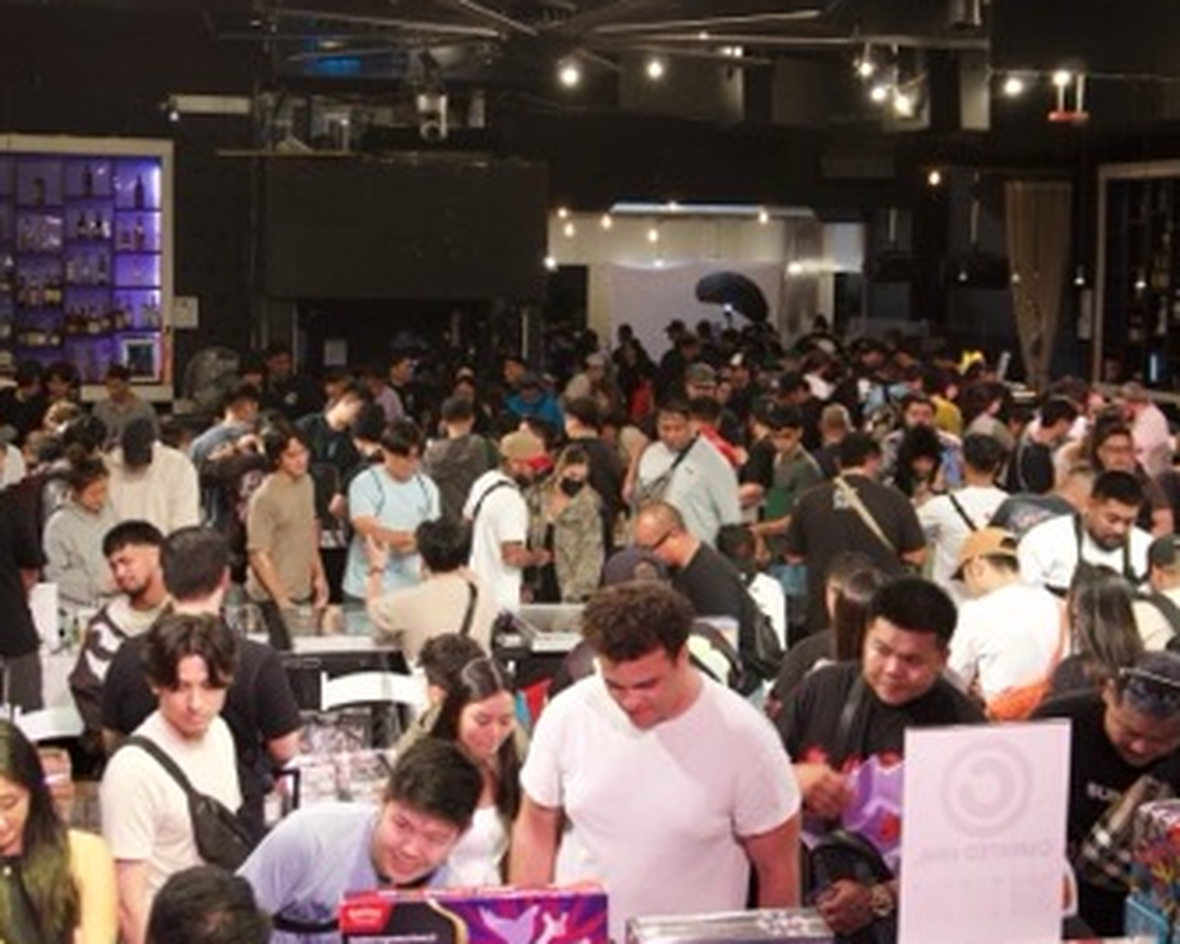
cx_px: 586
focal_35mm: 54
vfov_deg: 28.1
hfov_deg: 34.8
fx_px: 1885
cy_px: 423
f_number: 4
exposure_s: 1/100
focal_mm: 20
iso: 1600
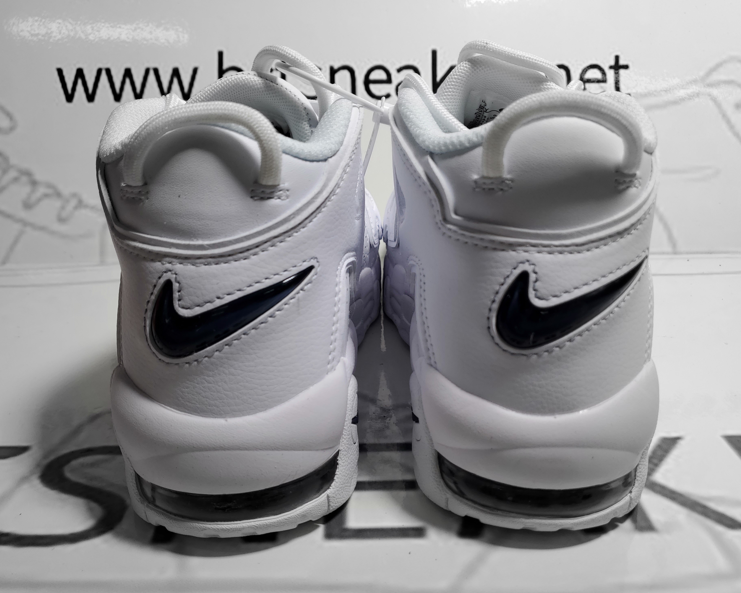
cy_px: 305
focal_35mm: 28
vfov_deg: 51.5
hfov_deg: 62.2
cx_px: 367
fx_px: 614
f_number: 1.5
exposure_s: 1/472
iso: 50
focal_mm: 4.3
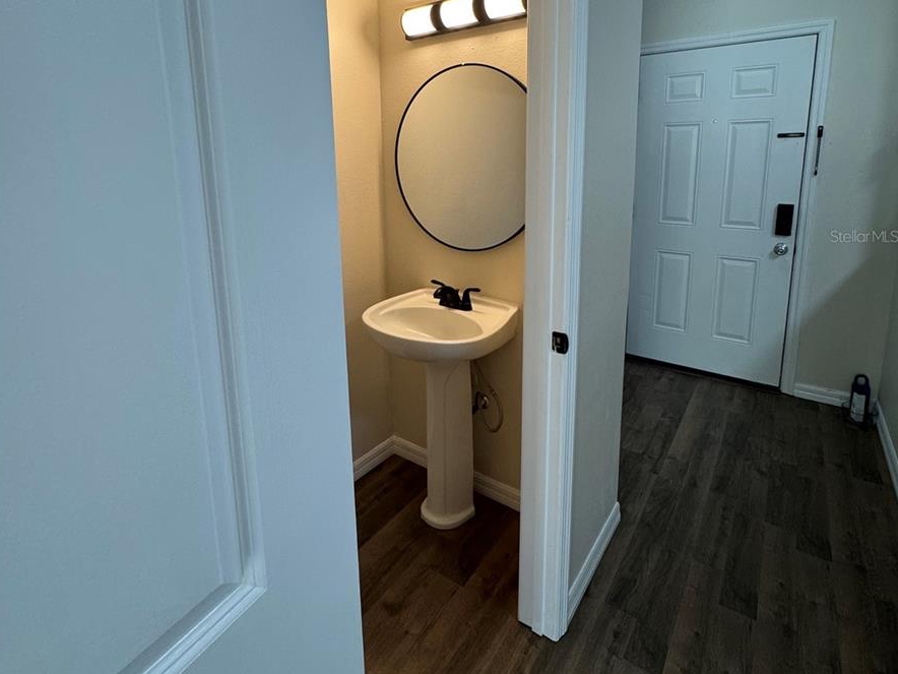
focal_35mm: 19
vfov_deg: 67.2
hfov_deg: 84.7
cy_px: 236
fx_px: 493
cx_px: 445
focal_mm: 2.22
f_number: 2.2
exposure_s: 1/120
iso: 160
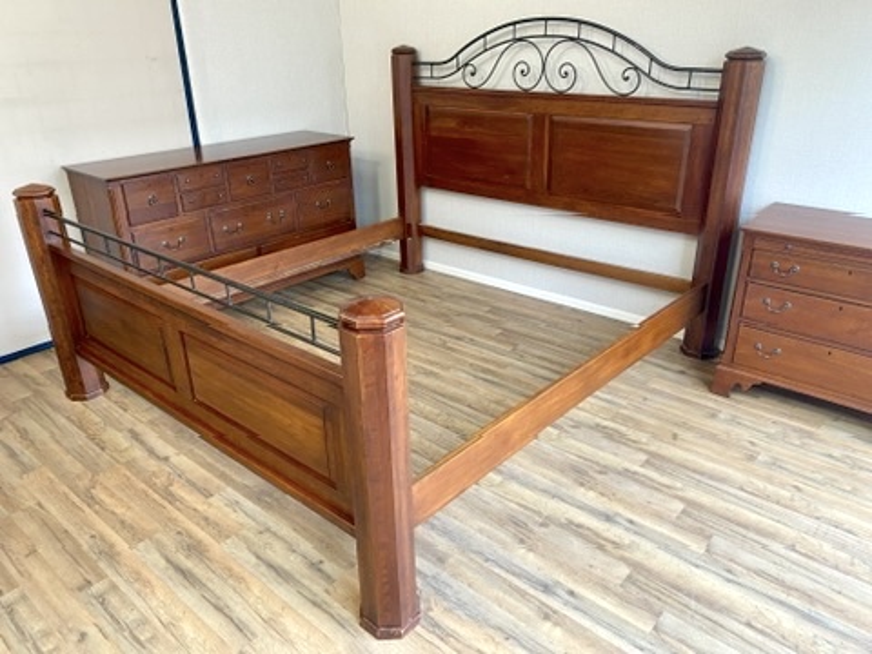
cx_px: 436
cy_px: 327
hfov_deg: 67.3
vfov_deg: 53.1
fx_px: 655
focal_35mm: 26
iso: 80
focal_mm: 4.25
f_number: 1.8
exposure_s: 1/60
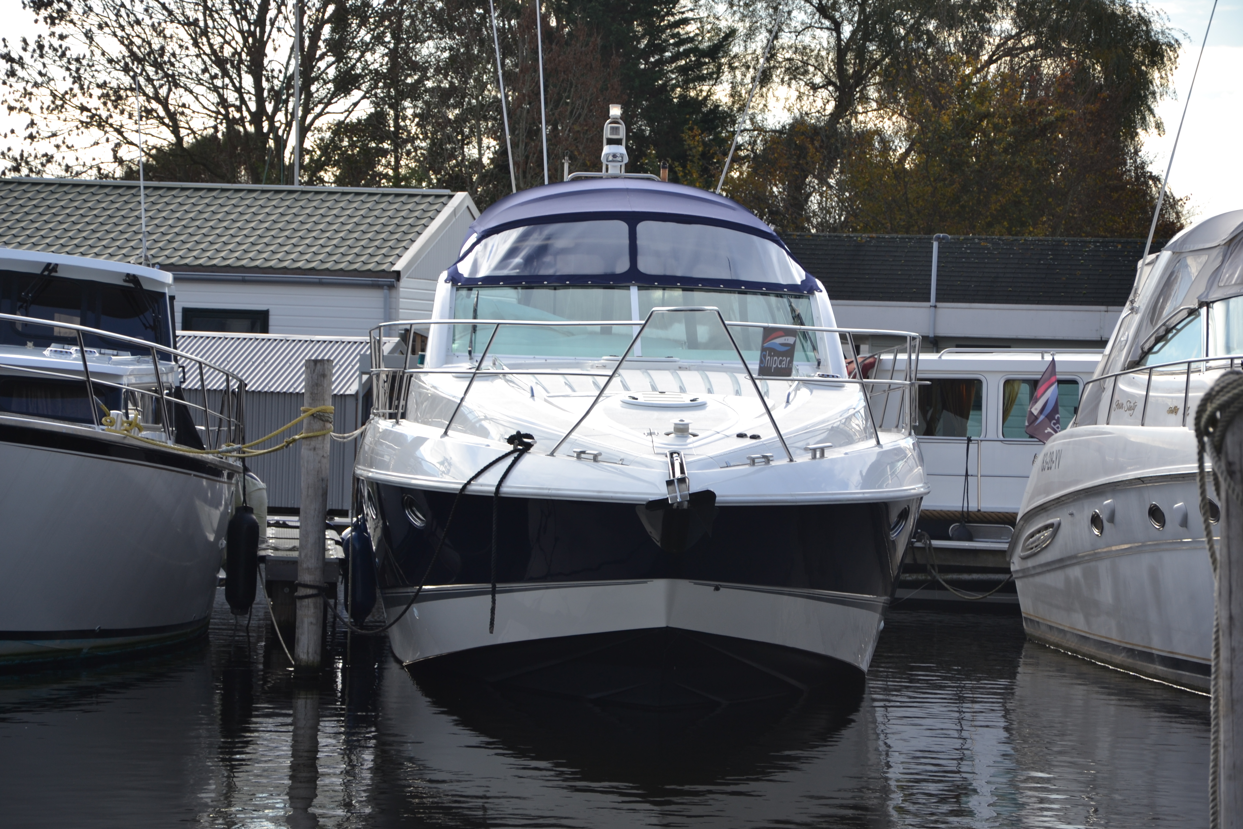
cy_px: 414
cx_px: 622
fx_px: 4764
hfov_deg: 14.9
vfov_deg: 9.9
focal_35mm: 138
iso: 100
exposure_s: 1/200
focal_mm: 92
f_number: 7.1
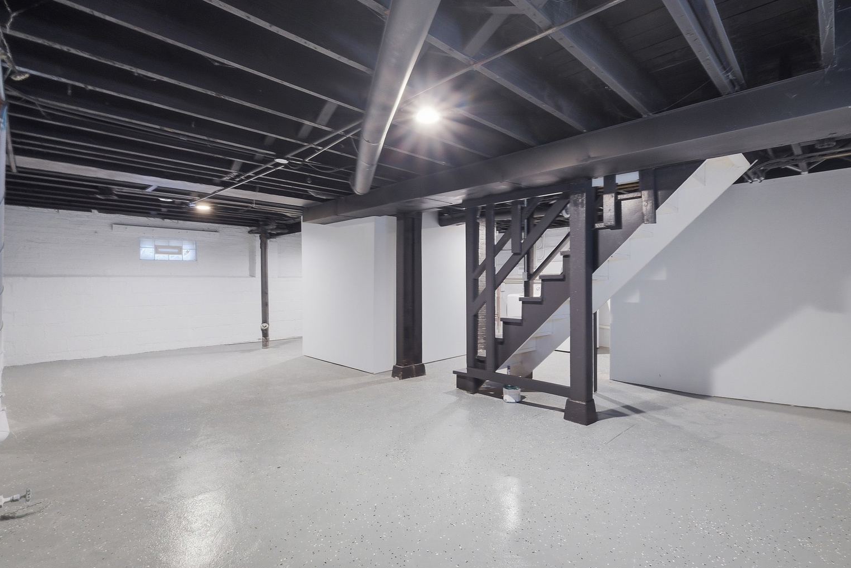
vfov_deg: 73.7
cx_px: 444
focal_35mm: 16
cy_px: 285
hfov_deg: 96.7
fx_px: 378
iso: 1250
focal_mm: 10
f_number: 7.1
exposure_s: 1/56
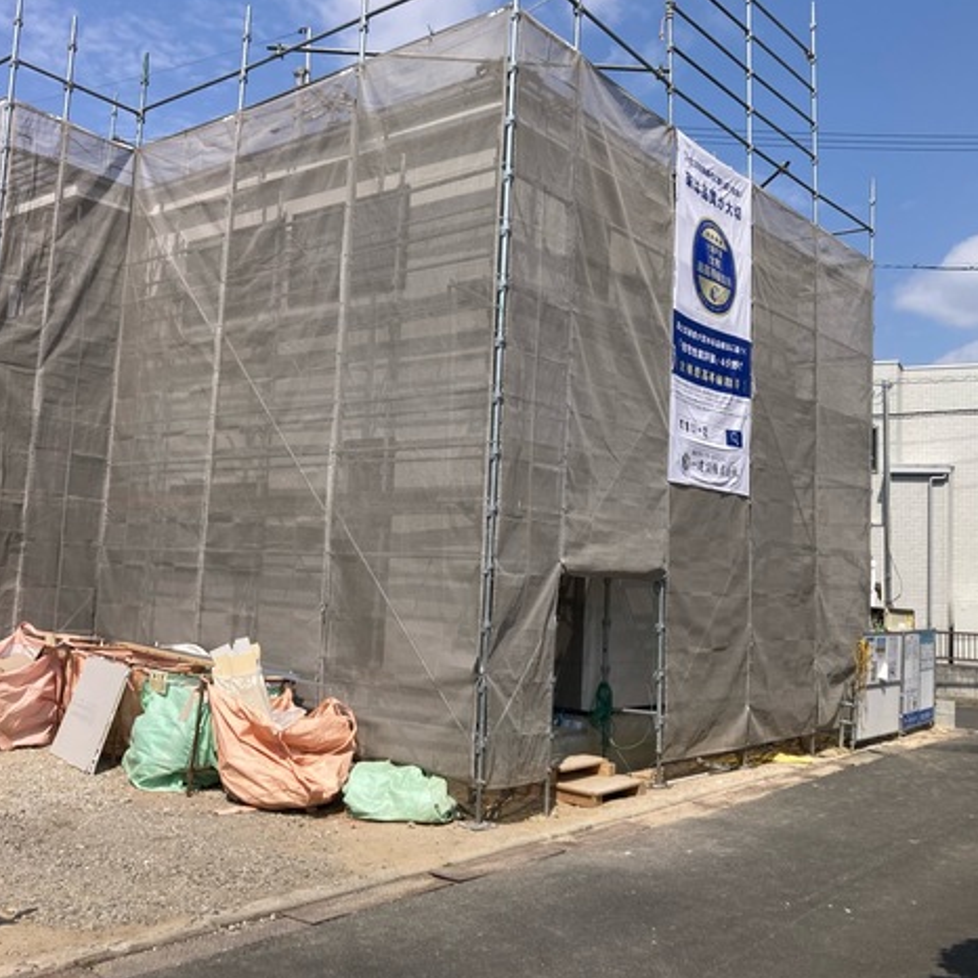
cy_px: 489
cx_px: 491
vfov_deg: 48.5
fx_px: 1087
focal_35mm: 34
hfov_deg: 48.5
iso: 20
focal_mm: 3.99
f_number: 1.8
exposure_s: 1/3003
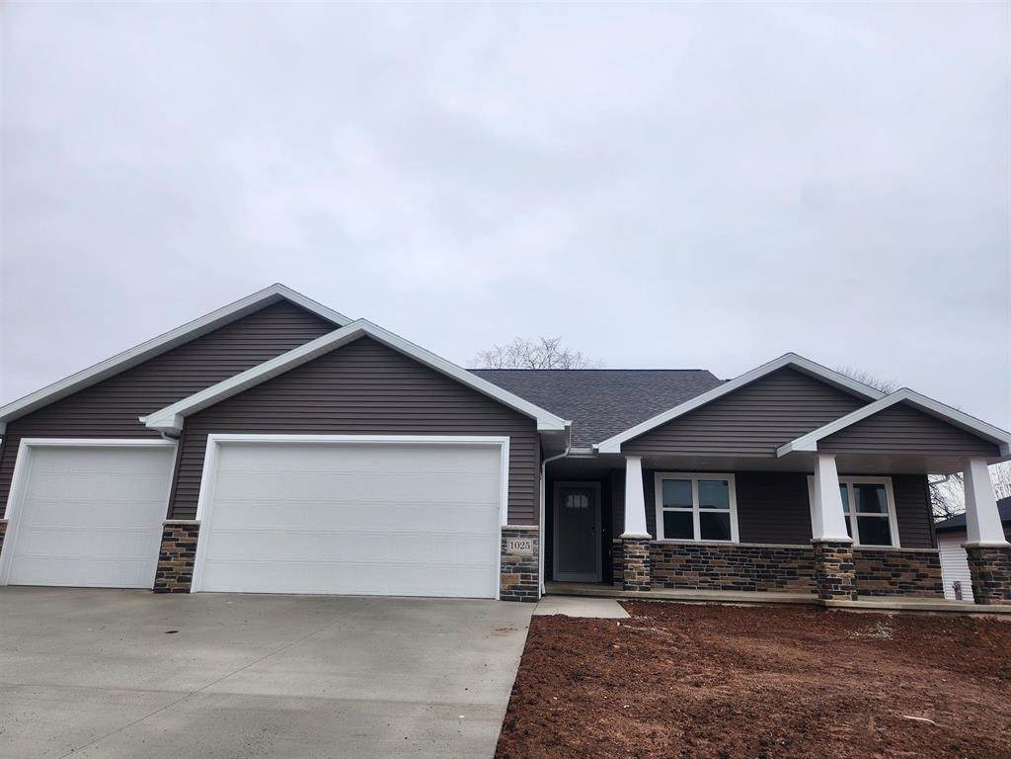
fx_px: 672
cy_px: 380
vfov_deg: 58.9
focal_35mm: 23
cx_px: 506
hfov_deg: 73.9
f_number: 1.8
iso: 20
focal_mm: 5.4
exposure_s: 1/283
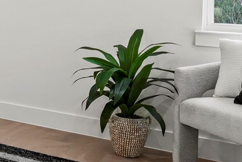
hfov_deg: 21.1
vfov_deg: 16.9
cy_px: -31
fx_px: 520
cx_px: -143
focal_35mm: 77
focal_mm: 11
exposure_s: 1/3
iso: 125
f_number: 7.1
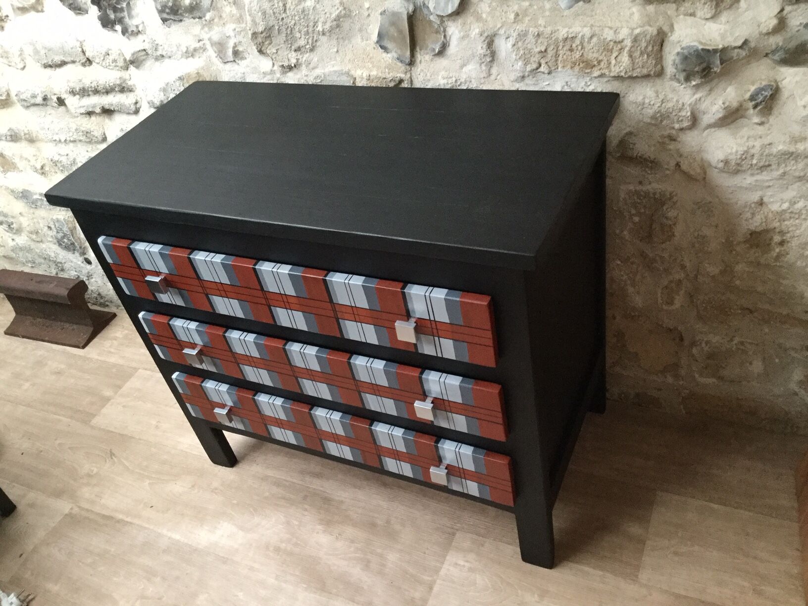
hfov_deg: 58.4
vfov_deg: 45.4
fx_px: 724
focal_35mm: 31
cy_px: 303
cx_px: 404
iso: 200
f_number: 2.4
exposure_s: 1/20
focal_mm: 3.3
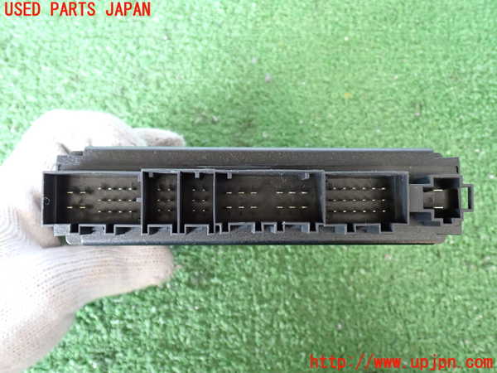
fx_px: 517
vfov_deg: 39.7
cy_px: 186
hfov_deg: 51.4
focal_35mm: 36
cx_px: 248
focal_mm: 6.37
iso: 640
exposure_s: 1/40
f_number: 2.5
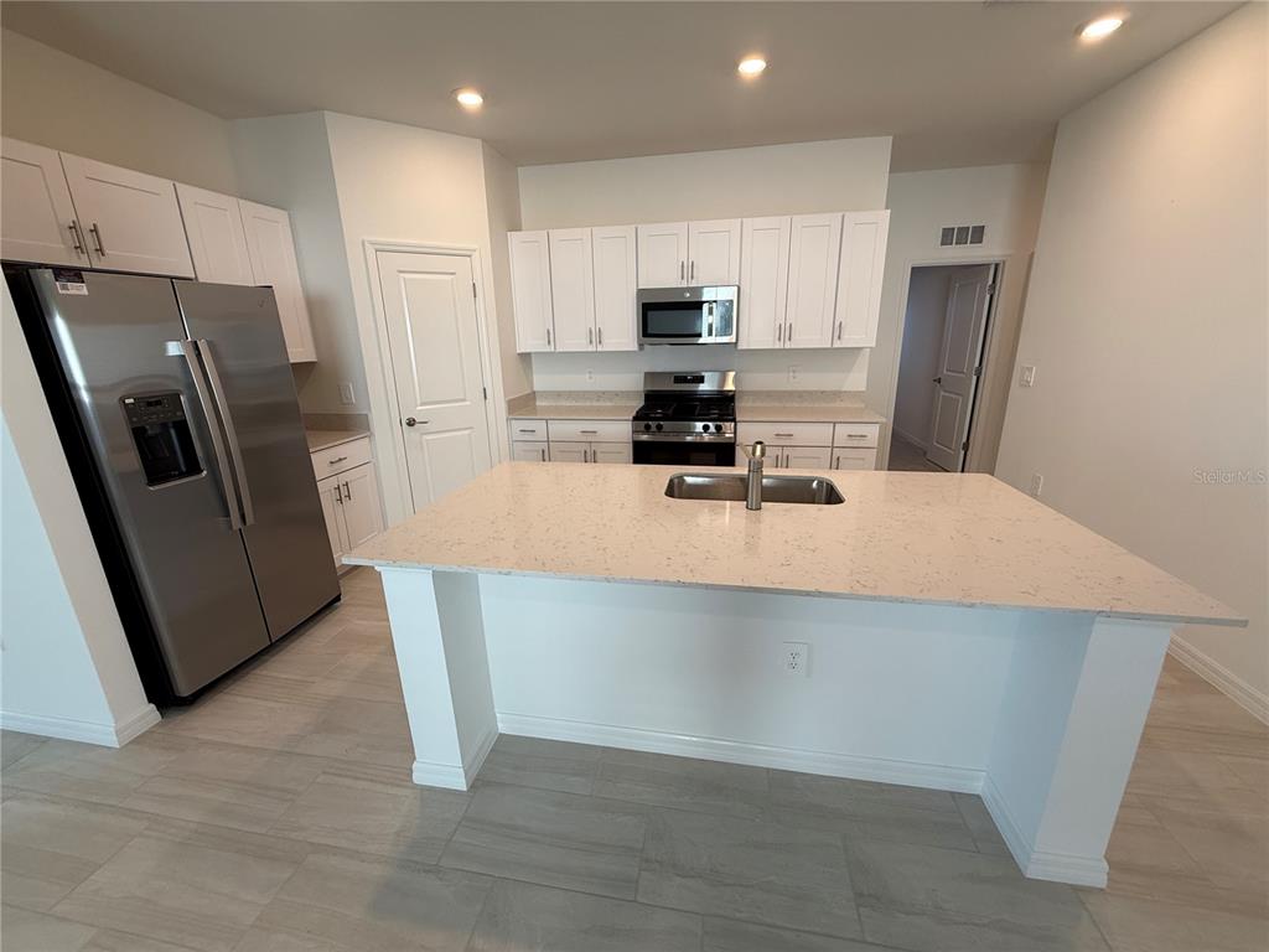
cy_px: 476
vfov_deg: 85.7
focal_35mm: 14
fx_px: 513
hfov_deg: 102.1
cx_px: 634
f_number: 2.2
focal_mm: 2.22
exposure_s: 1/120
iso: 100
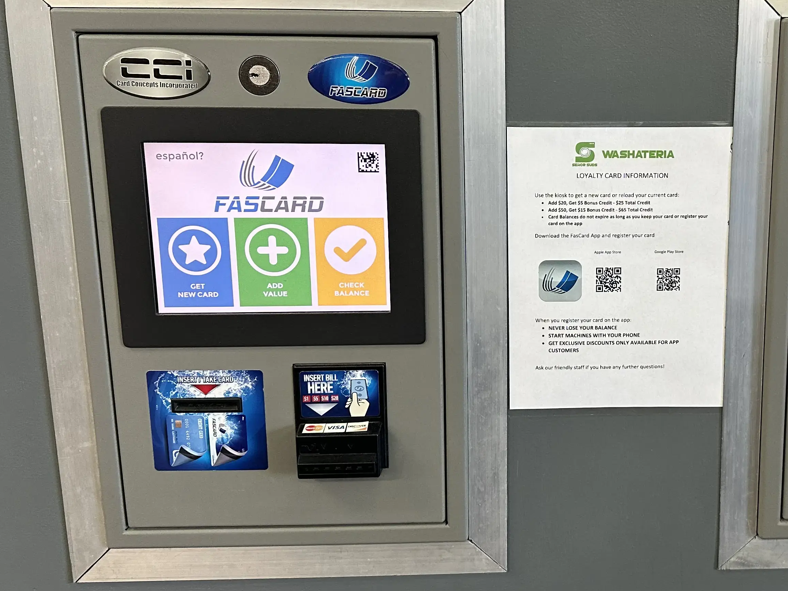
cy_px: 216
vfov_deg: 34.1
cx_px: 585
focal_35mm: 42
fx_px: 956
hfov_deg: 43.5
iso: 200
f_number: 1.78
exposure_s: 1/120
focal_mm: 6.86
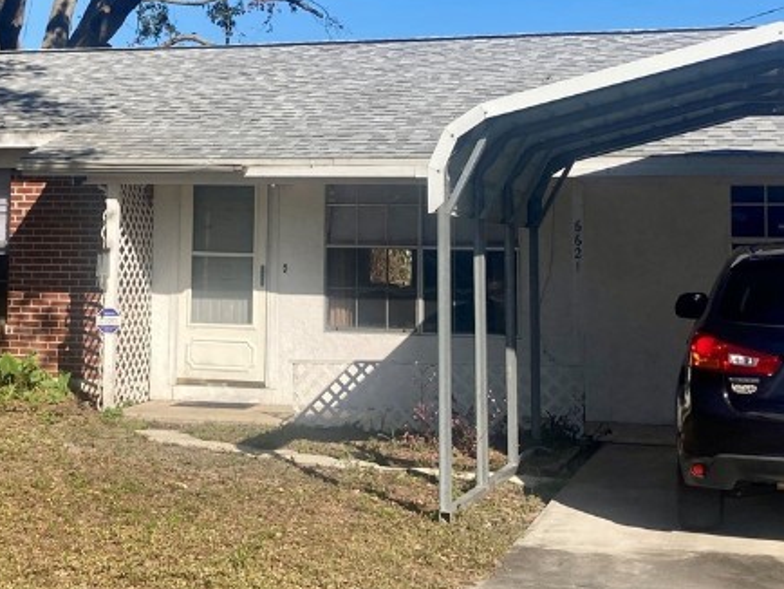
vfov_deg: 22.1
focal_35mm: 66
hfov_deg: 29.3
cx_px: 294
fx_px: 1496
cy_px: 175
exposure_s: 1/2088
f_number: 1.8
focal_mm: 3.99
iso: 20
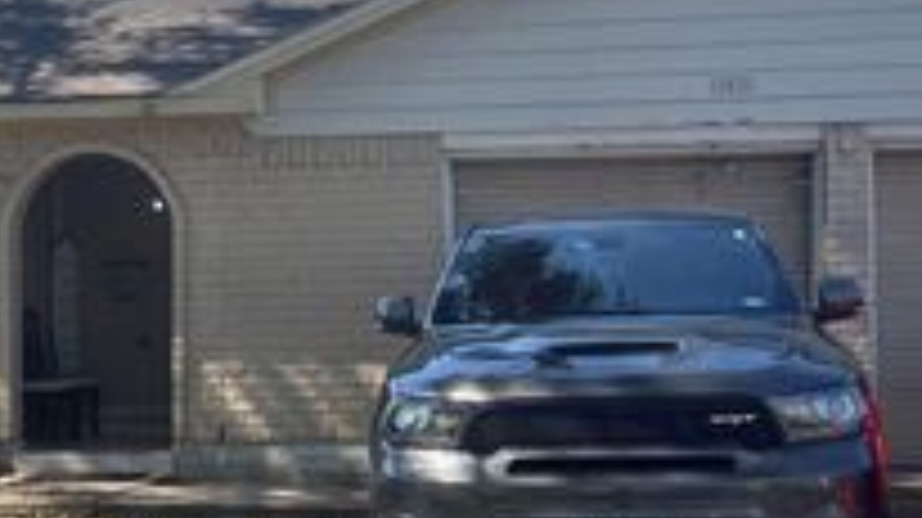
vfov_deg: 17.4
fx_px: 1686
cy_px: 349
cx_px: 288
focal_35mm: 69
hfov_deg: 30.3
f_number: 1.6
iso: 32
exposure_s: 1/1366
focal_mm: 4.2
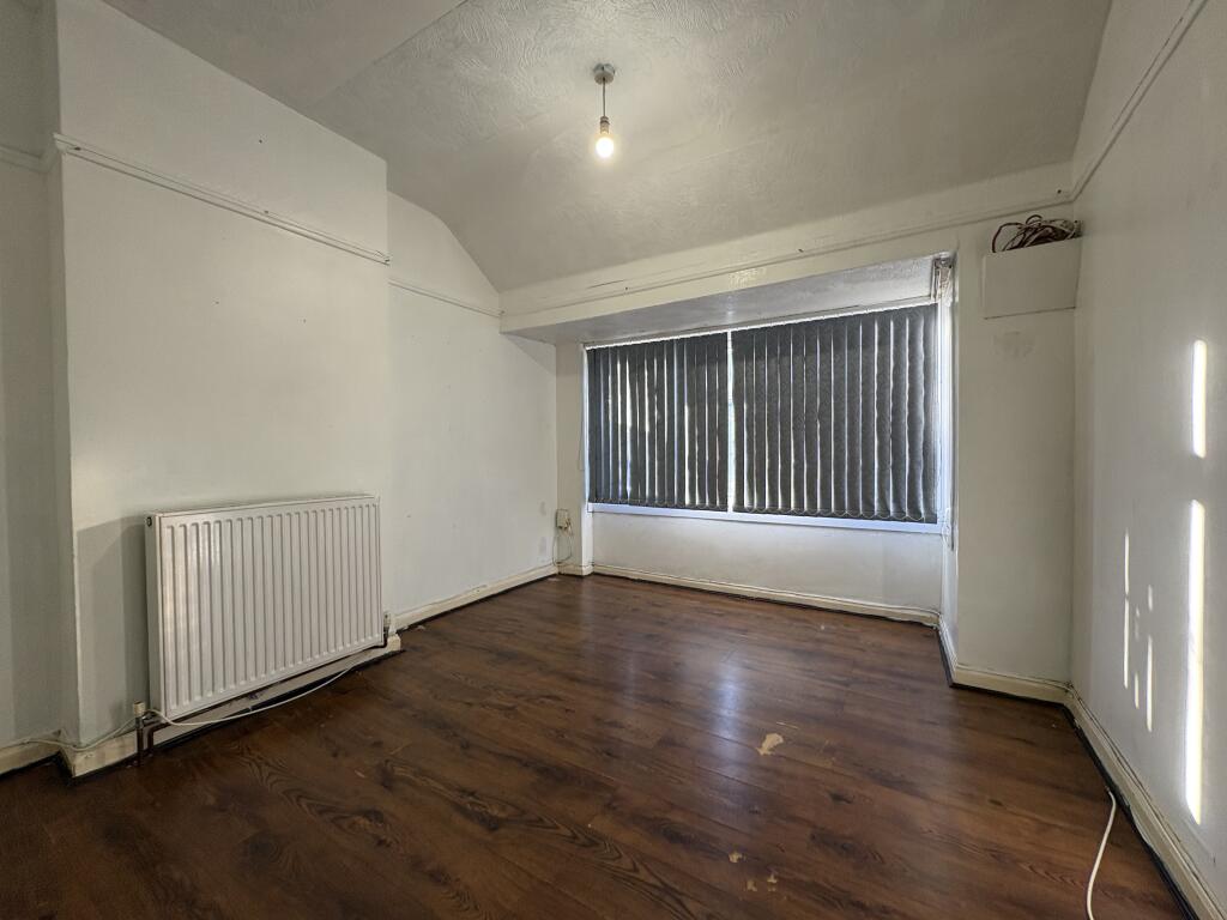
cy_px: 460
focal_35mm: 14
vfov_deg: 85.7
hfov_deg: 102.1
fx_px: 496
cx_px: 614
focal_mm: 2.22
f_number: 2.2
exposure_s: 1/100
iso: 200
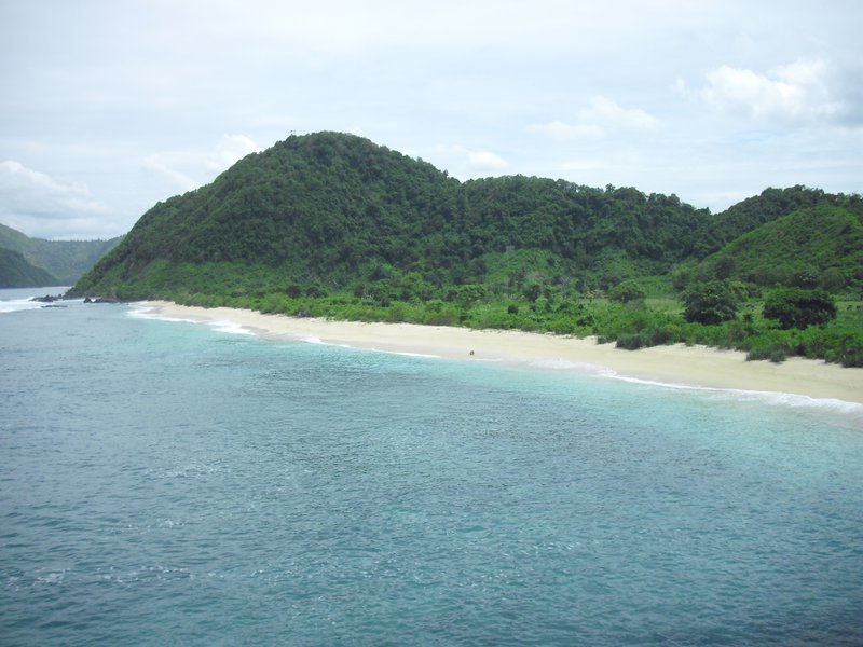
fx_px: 947
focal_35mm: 38
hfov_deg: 49.0
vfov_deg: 37.7
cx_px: 432
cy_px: 324
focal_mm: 6.2
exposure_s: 1/250
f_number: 8
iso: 100
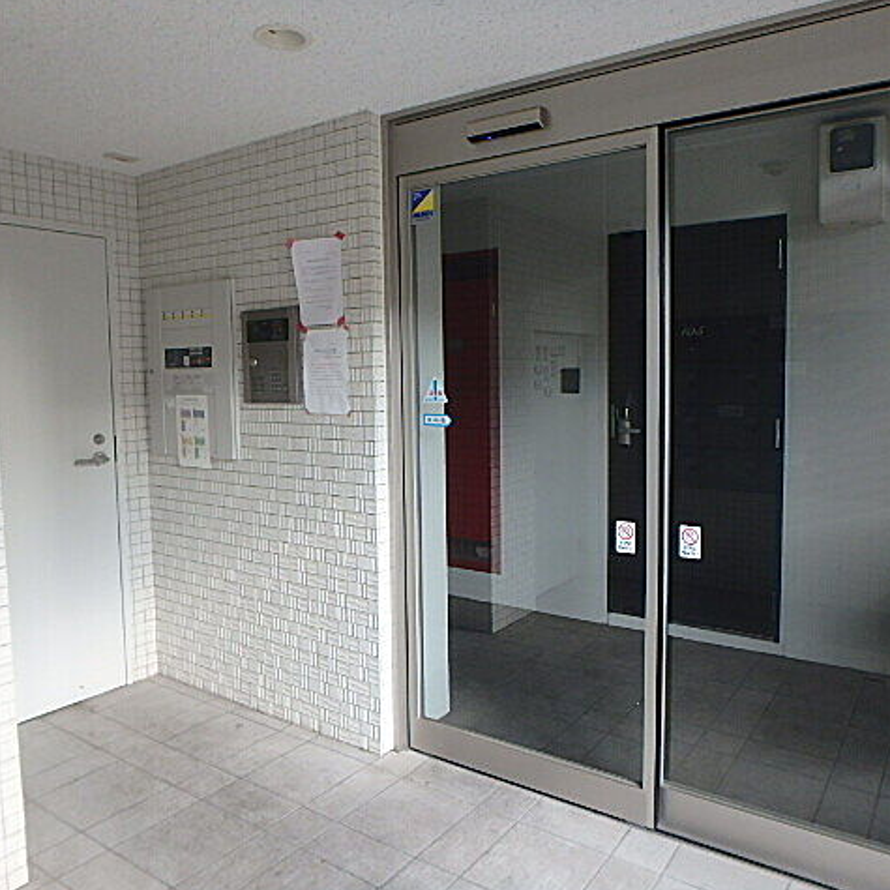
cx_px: 491
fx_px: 727
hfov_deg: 62.8
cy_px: 444
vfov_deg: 62.9
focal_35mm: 25
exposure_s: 1/20
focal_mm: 3.7
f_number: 3.5
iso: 200
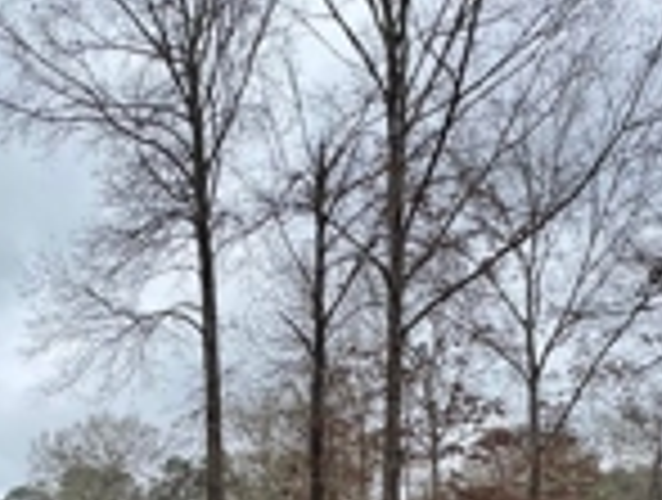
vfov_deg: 33.0
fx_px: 728
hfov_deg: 47.3
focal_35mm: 38
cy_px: 554
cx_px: 176
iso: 50
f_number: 2.2
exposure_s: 1/700
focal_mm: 2.22
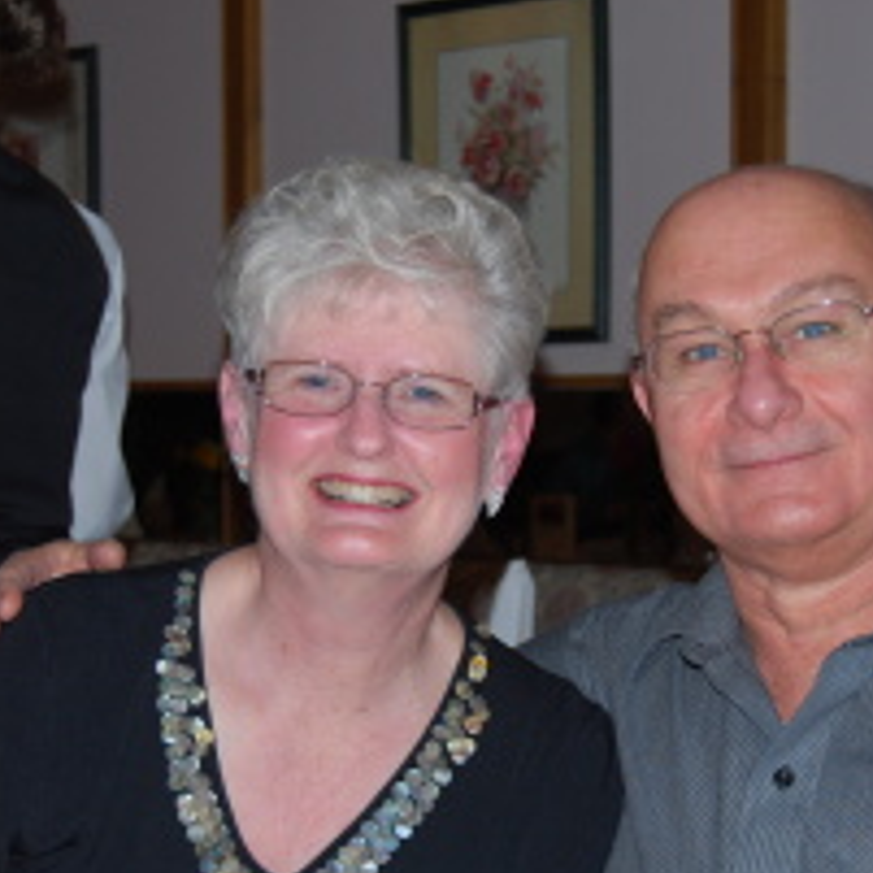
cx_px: 478
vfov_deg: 17.9
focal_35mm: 97
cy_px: 567
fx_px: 2768
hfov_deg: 17.9
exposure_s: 1/60
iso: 200
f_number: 4.5
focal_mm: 34
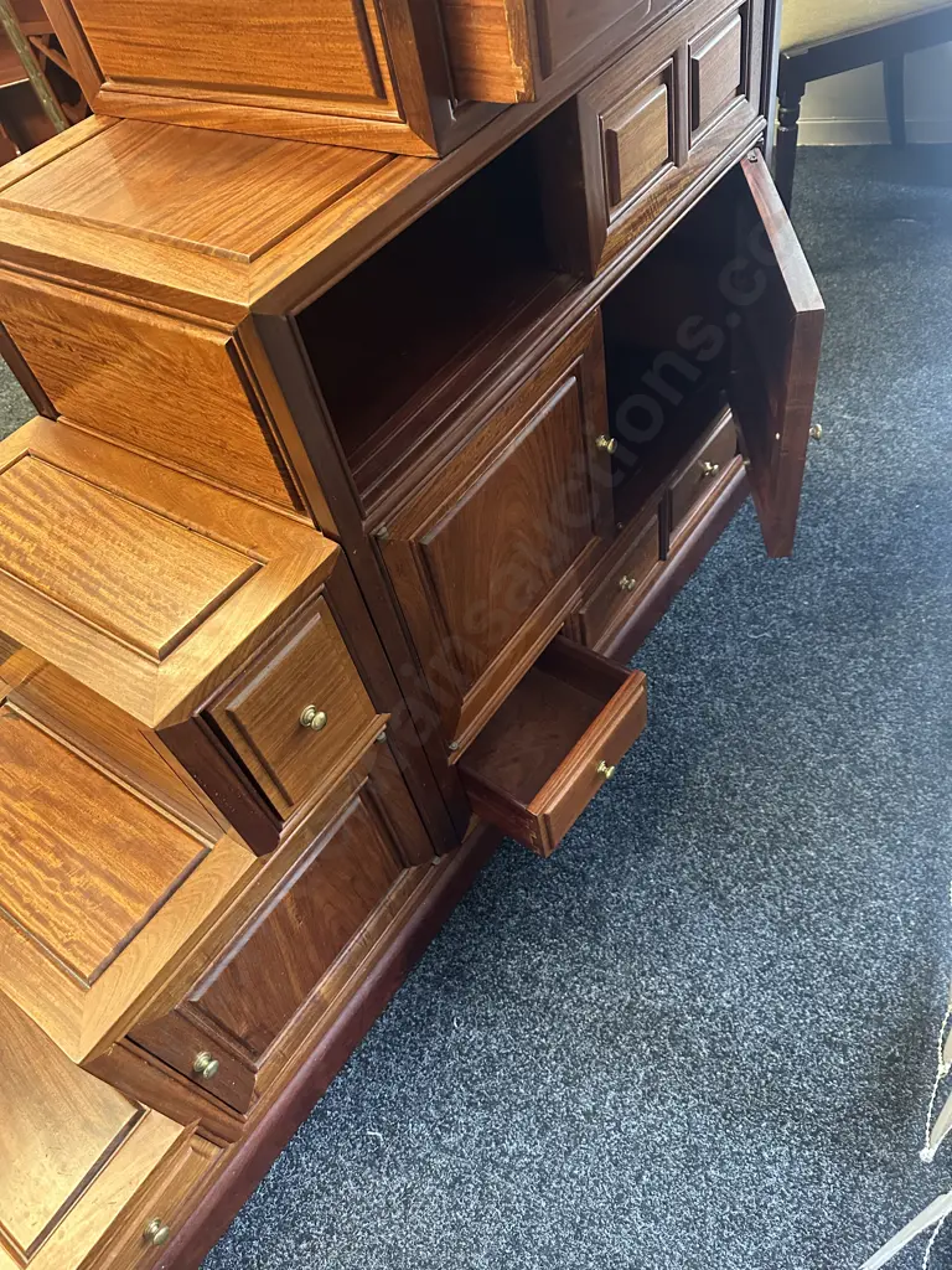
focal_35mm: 24
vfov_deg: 71.6
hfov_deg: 56.8
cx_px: 476
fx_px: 880
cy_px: 635
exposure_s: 1/50
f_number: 1.78
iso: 1000
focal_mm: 6.86
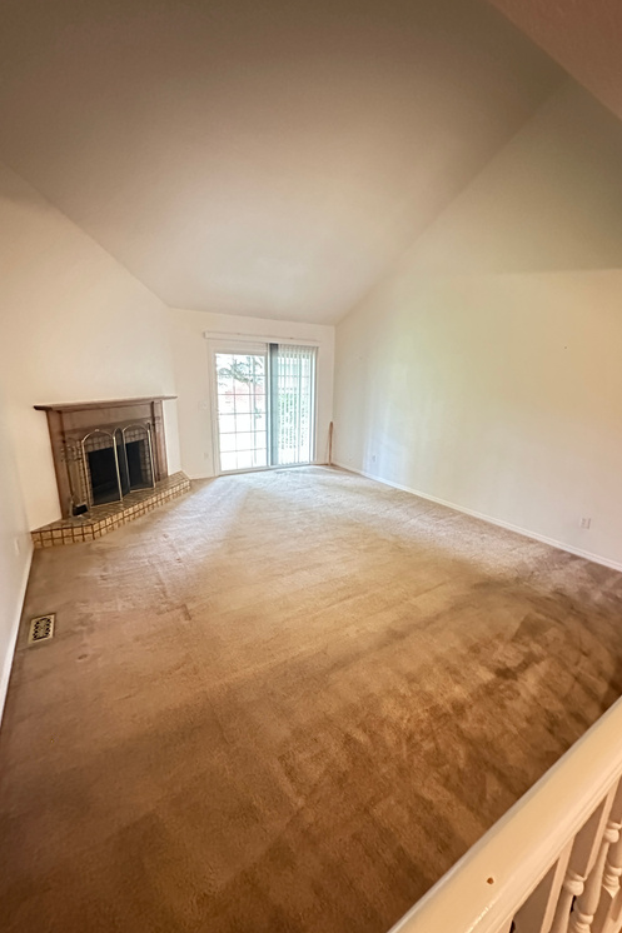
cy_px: 473
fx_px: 389
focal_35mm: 15
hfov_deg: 77.2
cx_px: 330
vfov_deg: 100.4
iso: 2500
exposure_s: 1/24
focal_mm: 2.22
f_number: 2.2
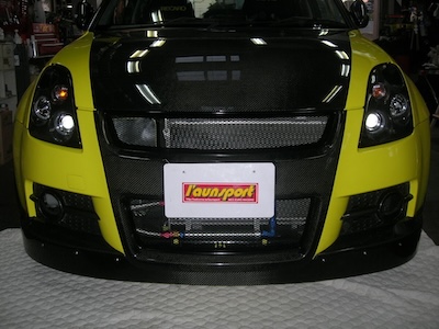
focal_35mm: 38
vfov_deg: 37.7
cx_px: 220
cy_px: 164
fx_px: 482
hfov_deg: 49.0
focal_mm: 7.8
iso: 64
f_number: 2.8
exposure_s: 1/60.1
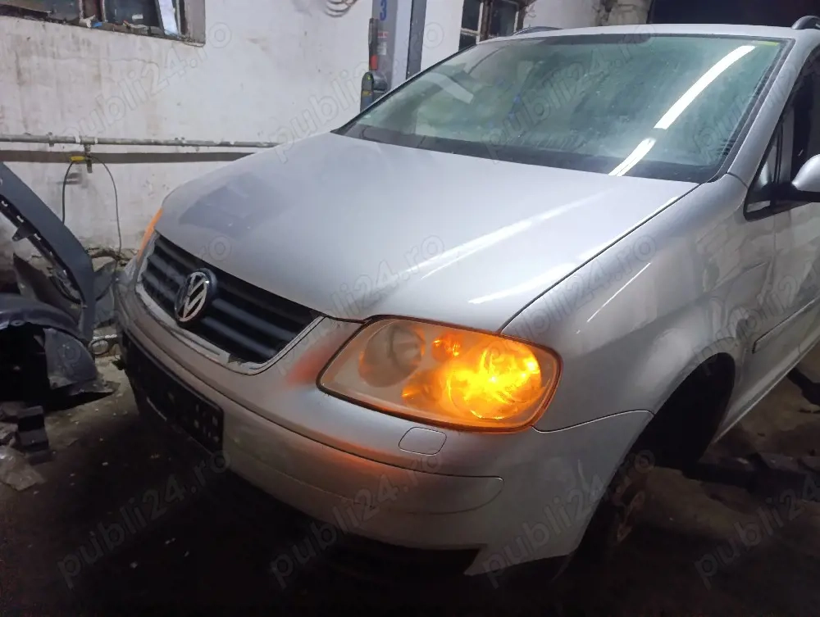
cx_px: 410
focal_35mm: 23
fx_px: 546
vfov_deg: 59.0
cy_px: 308
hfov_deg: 73.8
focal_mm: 6.14
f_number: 1.6
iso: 800
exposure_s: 1/50
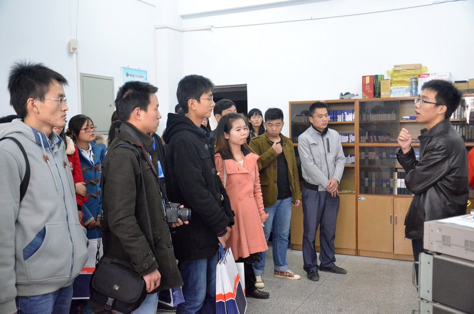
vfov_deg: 35.3
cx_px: 237
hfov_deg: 51.4
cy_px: 157
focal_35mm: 38
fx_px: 493
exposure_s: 1/80
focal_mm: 25
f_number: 4
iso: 6400
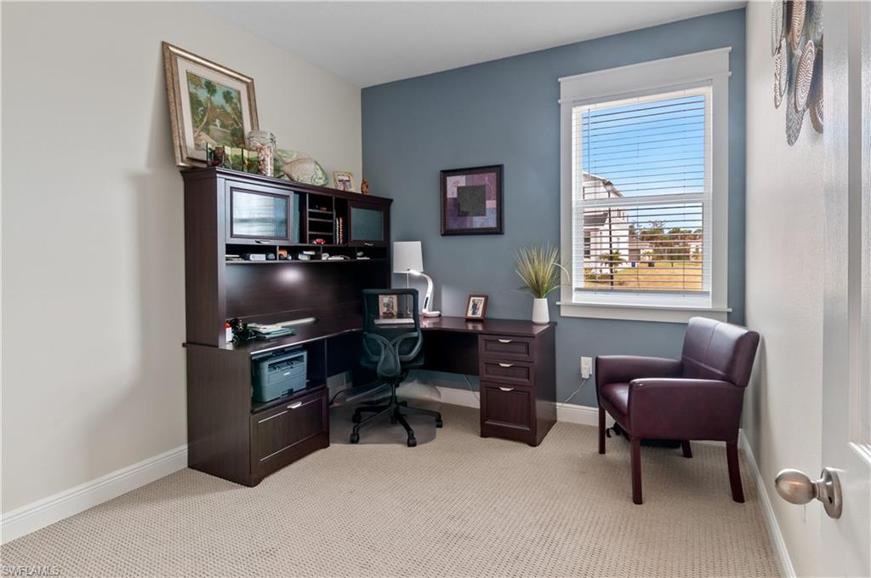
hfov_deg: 85.5
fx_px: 471
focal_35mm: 20
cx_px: 436
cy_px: 289
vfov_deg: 63.0
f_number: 8
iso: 200
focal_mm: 13
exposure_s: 1/3
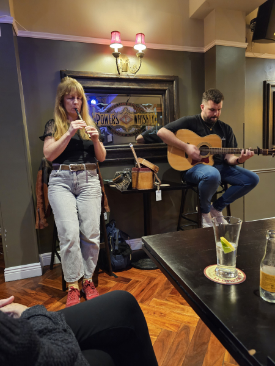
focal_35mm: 23
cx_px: 138
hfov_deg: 58.9
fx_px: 244
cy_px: 183
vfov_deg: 73.9
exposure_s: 1/24
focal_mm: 6.3
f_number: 1.7
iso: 1250
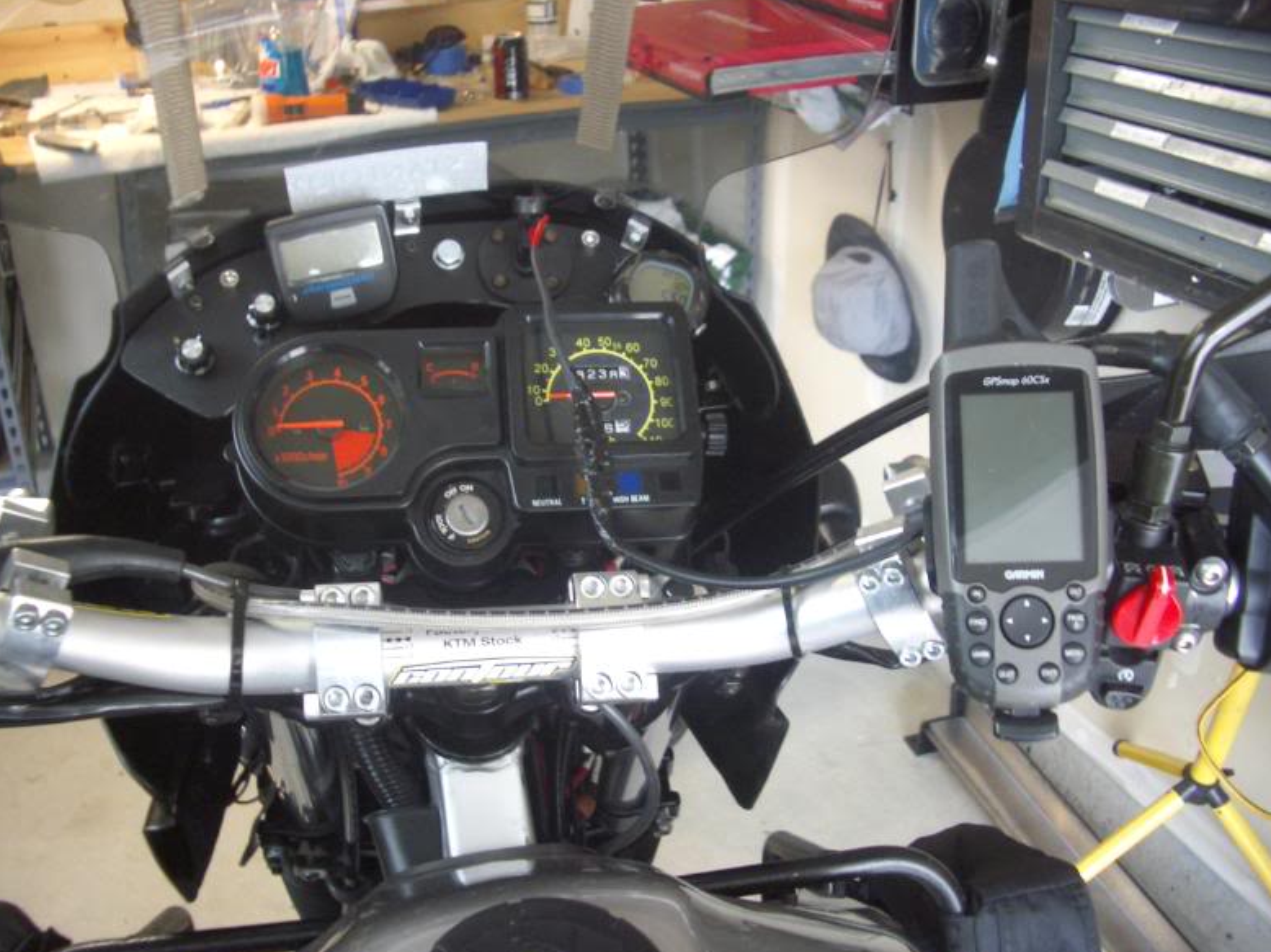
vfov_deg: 39.6
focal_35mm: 36
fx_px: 1321
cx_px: 622
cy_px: 474
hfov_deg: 51.4
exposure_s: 1/10
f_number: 2.6
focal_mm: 5.8
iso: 100
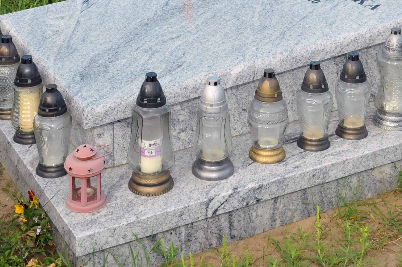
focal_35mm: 71
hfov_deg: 28.5
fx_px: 792
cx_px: 226
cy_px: 24
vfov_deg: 18.8
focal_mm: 22
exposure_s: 1/250
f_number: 10
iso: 1000
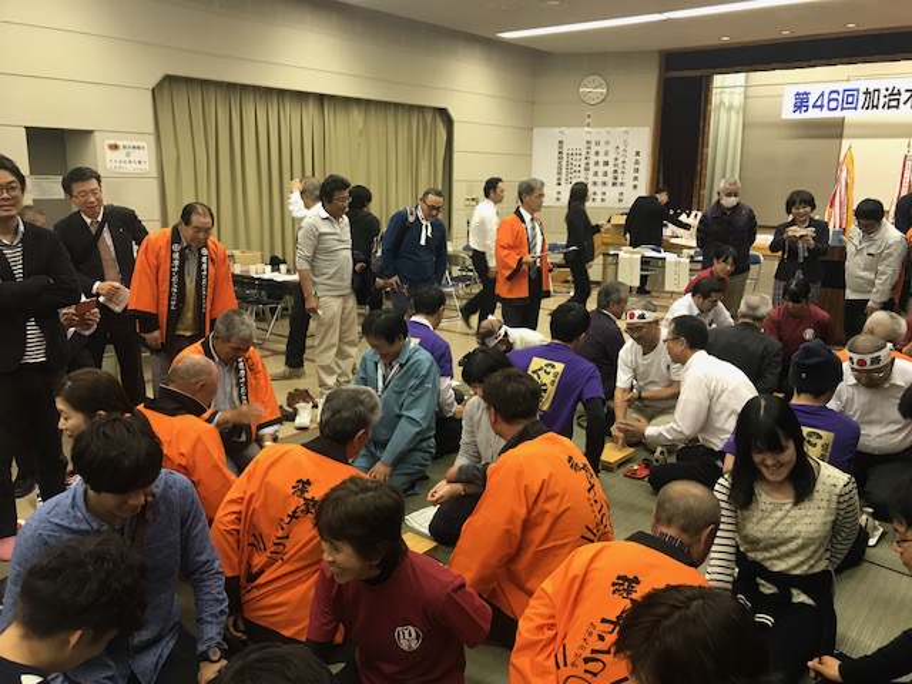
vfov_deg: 49.7
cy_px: 342
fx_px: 738
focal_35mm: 28
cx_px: 456
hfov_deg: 63.4
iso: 40
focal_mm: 3.99
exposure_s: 1/17
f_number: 1.8
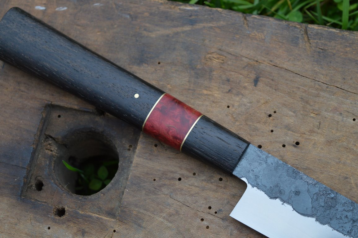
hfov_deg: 24.6
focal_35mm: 82
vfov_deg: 16.5
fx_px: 820
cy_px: 119
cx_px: 179
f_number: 5.6
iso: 360
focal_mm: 55
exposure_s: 1/125
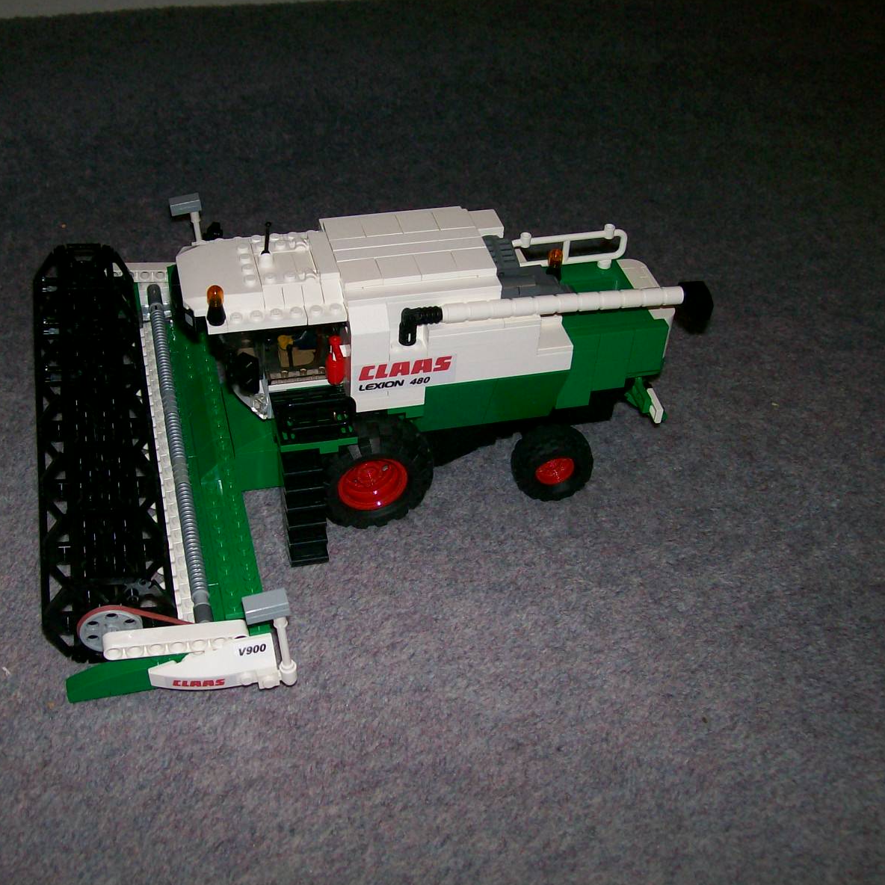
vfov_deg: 39.2
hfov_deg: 39.0
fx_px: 1244
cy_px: 441
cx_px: 349
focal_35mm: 43
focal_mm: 6
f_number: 2.7
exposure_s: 1/64
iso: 80
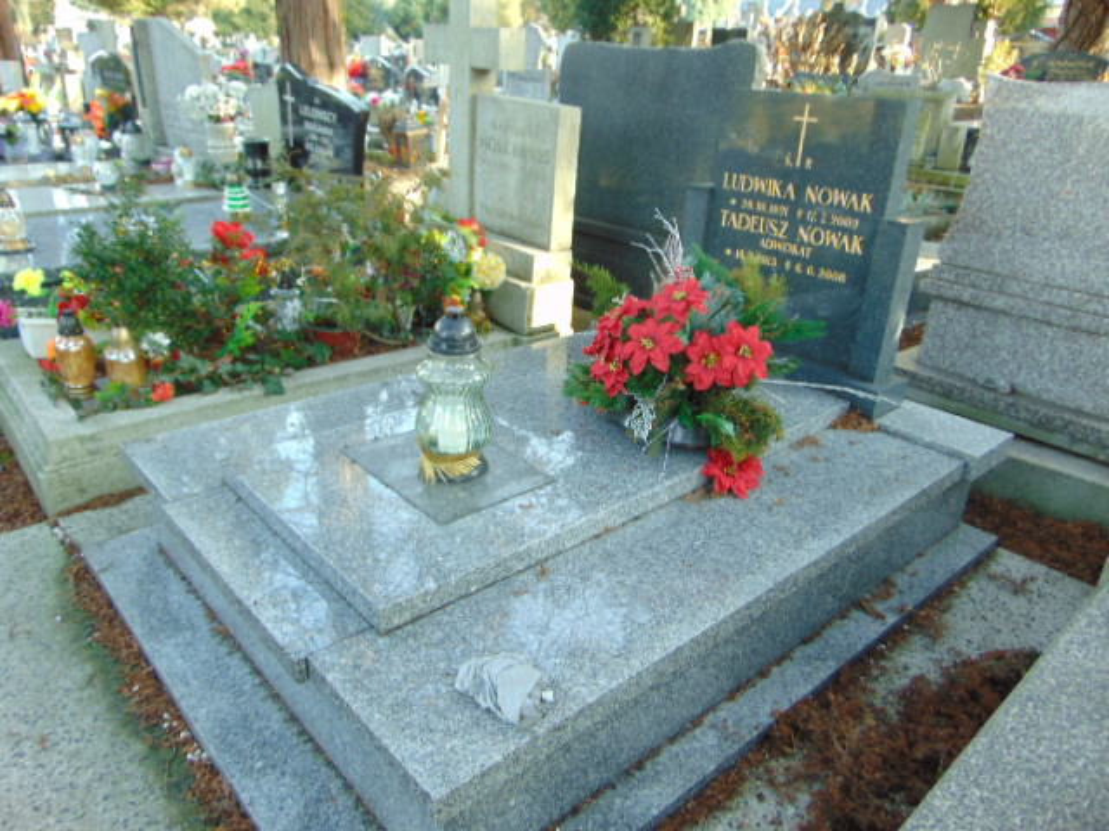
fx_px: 801
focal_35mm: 25
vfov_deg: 54.9
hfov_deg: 69.4
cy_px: 416
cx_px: 554
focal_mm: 4.5
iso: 80
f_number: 3
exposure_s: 1/40
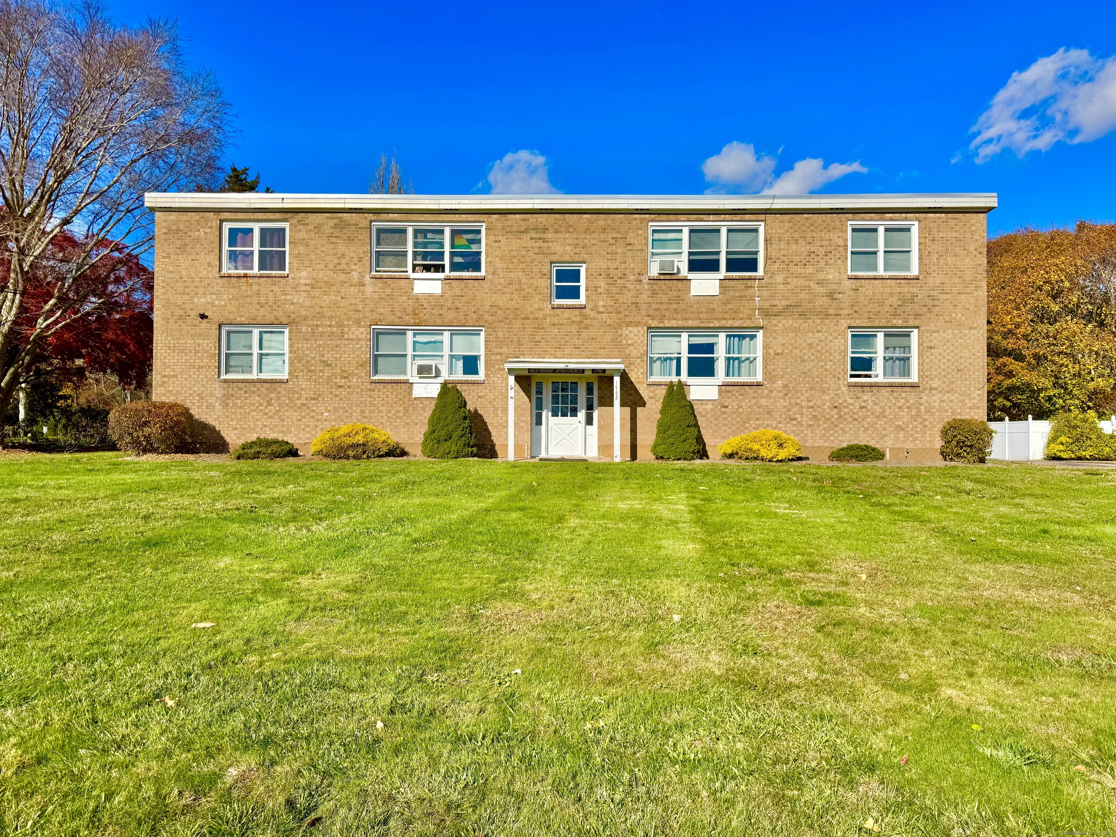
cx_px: 558
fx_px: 774
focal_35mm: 24
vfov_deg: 56.8
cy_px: 418
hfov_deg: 71.6
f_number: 1.78
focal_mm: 6.76
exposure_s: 1/7937
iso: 80
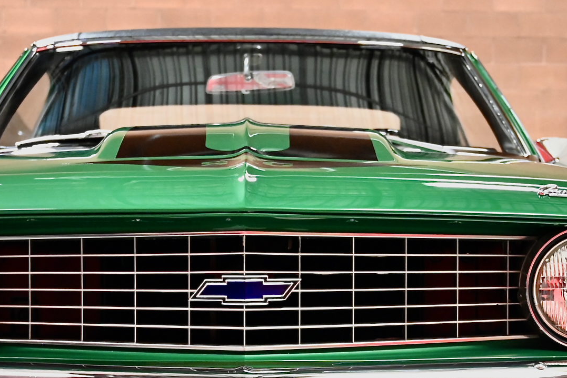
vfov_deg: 20.6
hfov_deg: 30.9
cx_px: 243
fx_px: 1024
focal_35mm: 65
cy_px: 328
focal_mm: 35
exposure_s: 1/100
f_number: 4
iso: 3200
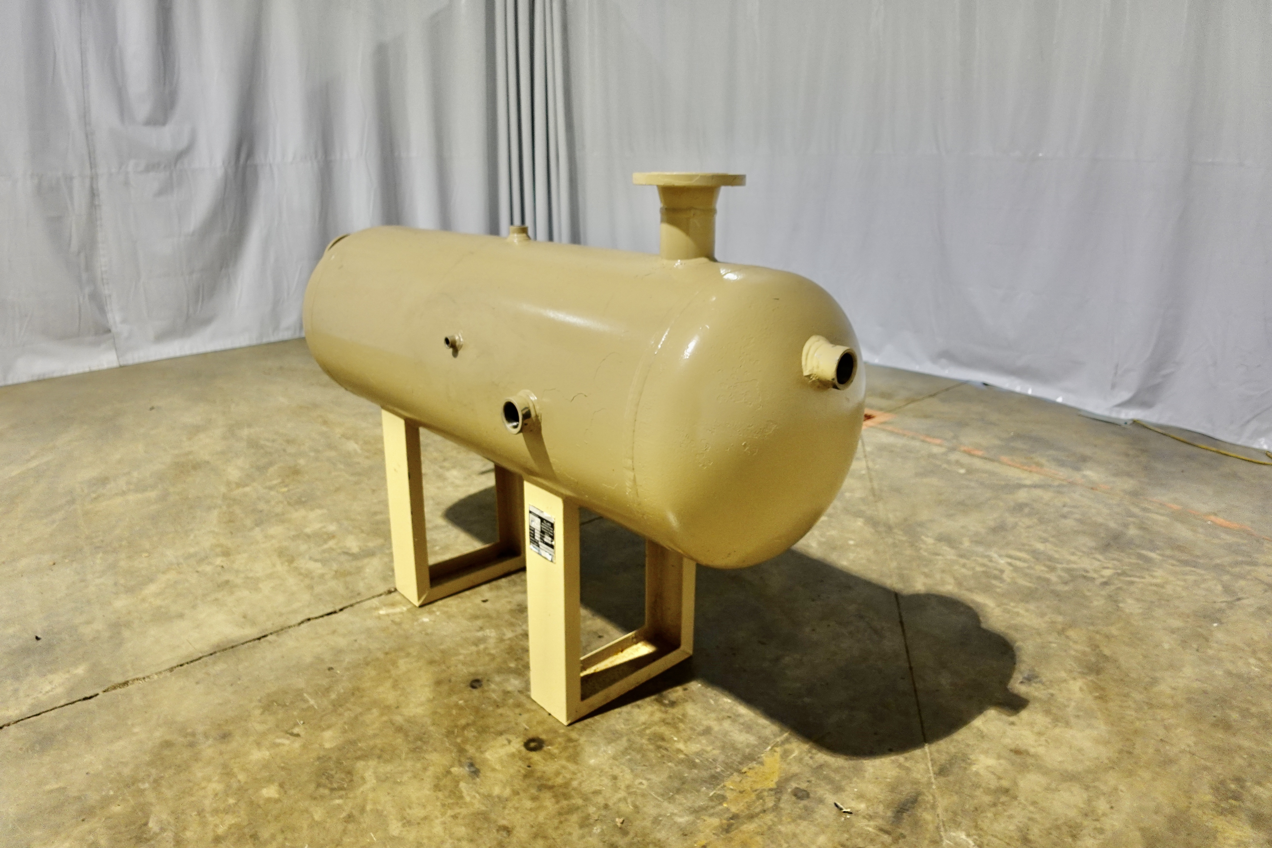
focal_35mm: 24
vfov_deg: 53.1
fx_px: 848
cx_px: 636
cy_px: 424
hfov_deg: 73.7
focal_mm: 9.4
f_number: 1.8
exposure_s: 1/30
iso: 400
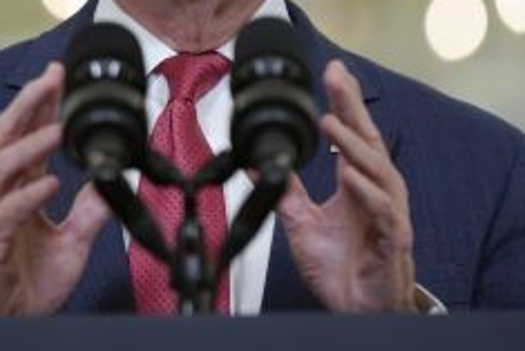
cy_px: -41
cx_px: 172
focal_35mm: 469
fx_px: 6844
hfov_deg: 4.4
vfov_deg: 2.9
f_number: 2.8
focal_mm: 200
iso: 3200
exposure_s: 1/320
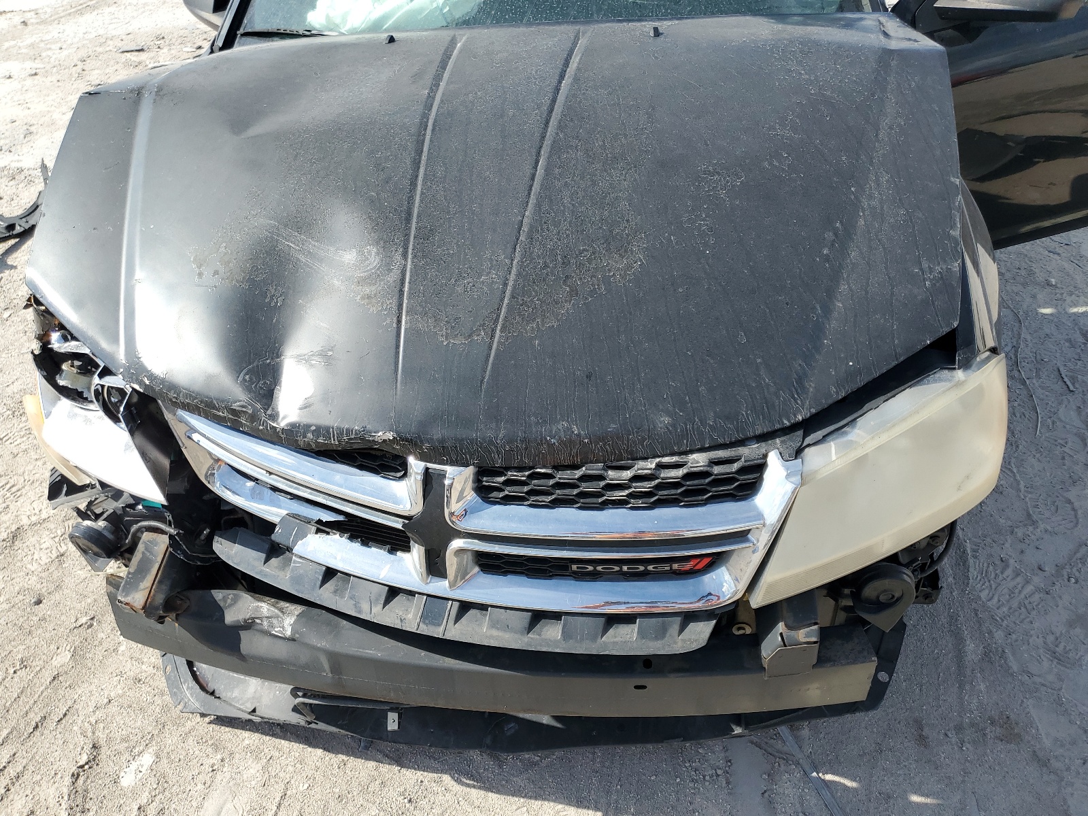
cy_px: 408
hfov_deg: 67.3
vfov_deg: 53.1
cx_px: 544
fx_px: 817
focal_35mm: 26
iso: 50
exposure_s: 1/2000
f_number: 1.5
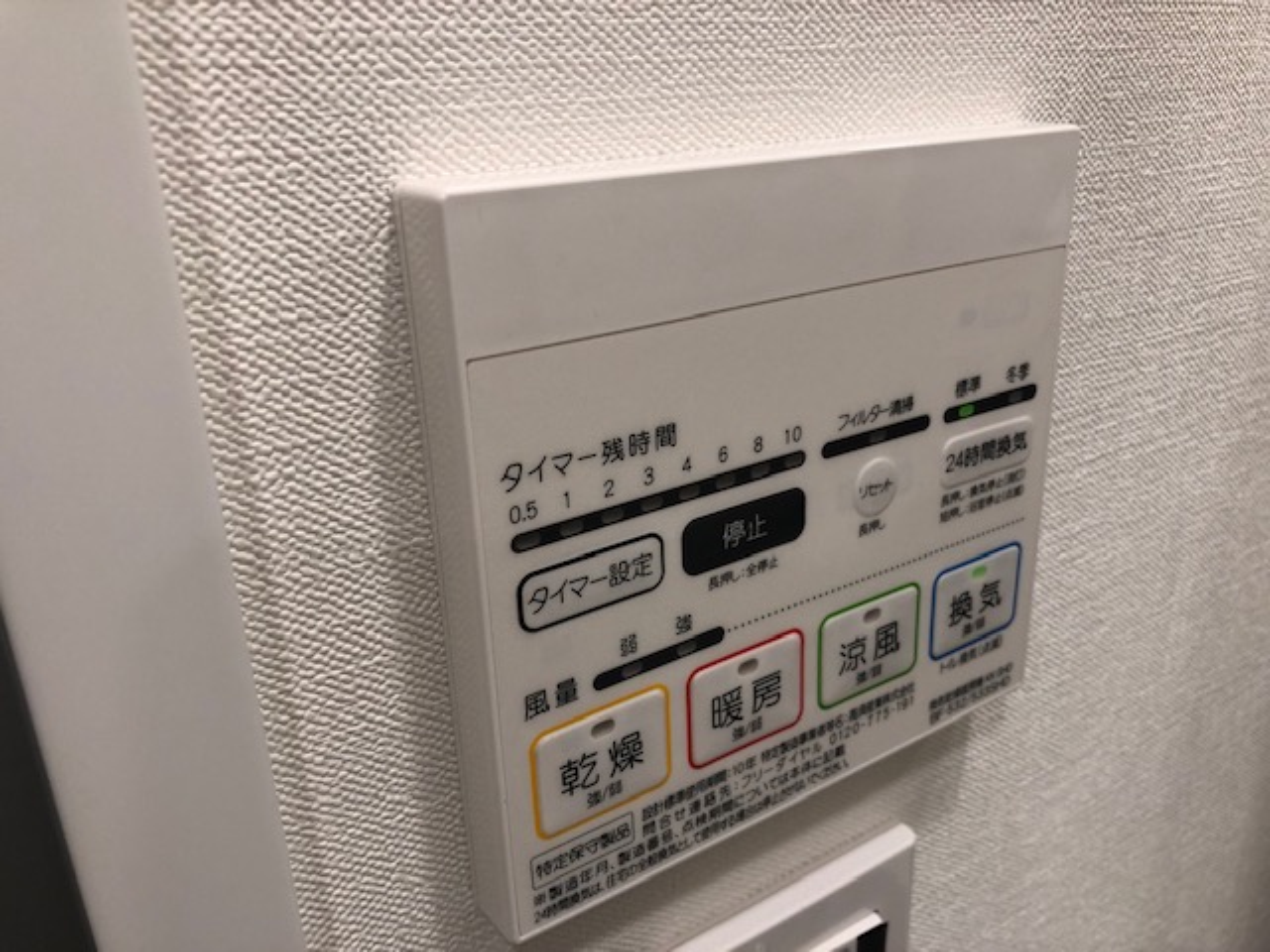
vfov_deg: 49.7
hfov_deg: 63.4
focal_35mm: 28
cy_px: 476
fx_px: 1027
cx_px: 635
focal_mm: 3.99
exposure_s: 1/50
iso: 32
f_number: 1.8
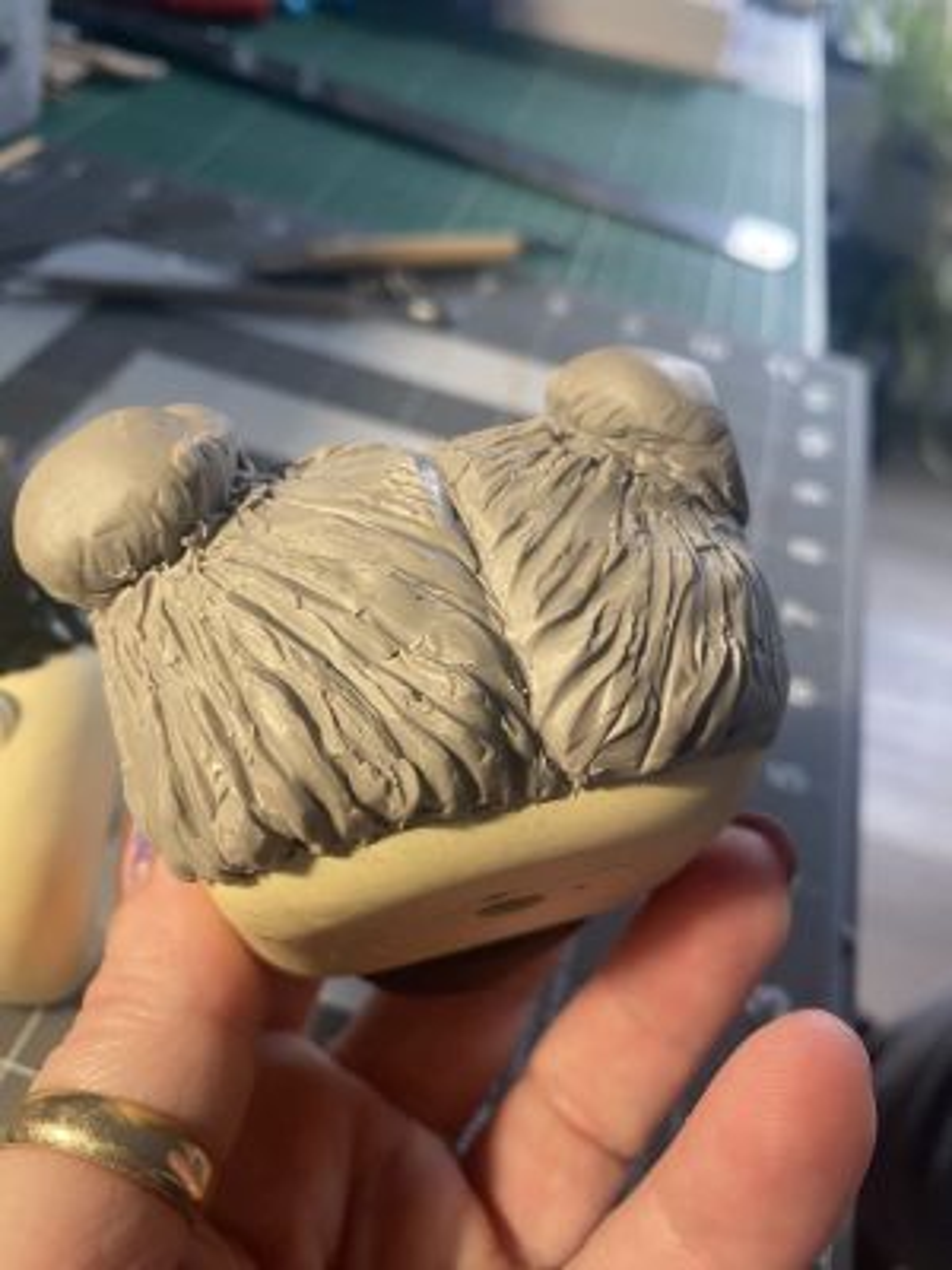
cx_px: 476
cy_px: 635
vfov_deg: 69.4
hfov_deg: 54.9
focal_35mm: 25
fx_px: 917
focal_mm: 4.25
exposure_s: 1/50
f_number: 1.8
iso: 125
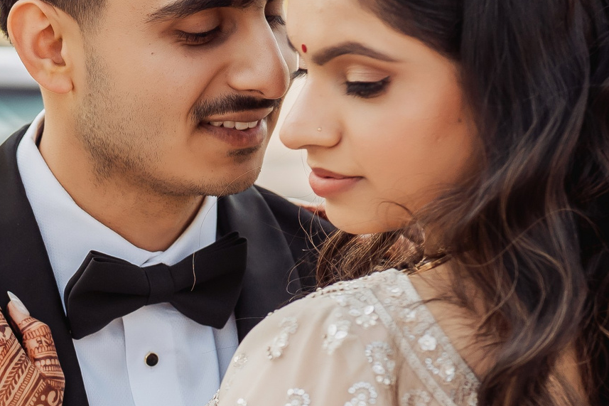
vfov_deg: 6.1
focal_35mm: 224
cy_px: 354
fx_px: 3788
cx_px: -156
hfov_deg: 9.1
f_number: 2
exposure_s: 1/1600
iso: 100
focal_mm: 50
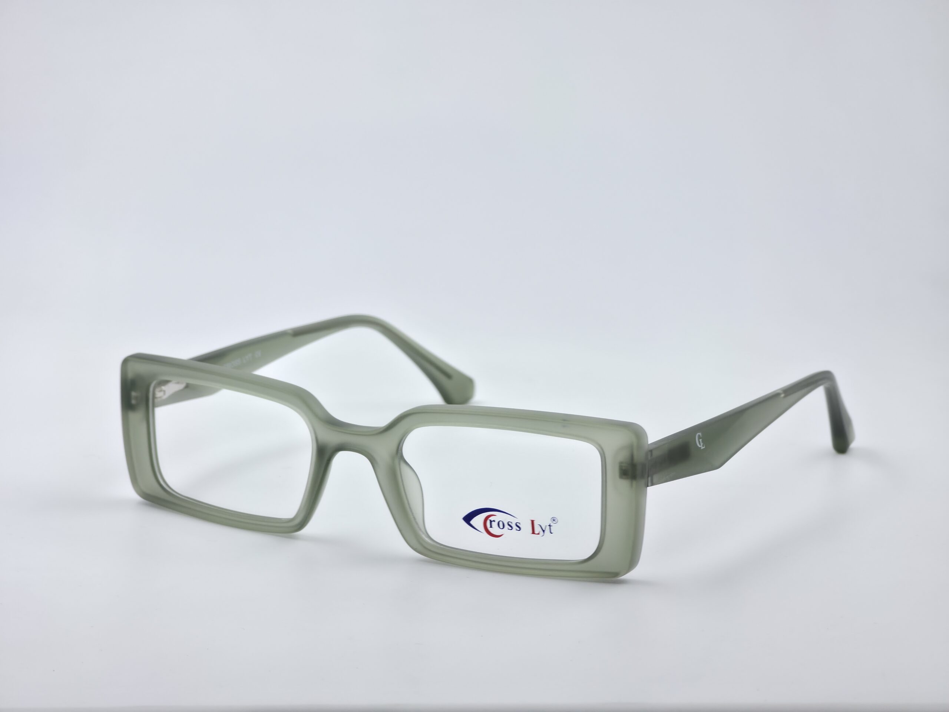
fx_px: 3153
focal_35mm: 115
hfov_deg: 17.1
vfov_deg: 12.9
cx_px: 474
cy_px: 356
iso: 32
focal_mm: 18.6
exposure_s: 1/180
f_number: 3.4
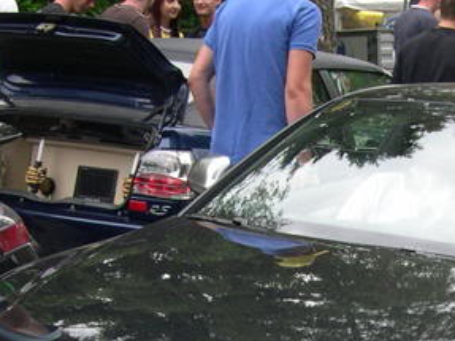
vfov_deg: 13.6
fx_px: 1393
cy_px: 412
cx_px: 342
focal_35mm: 106
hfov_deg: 18.4
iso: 100
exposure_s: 1/334
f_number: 2.8
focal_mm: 8
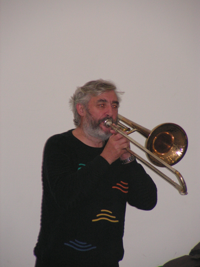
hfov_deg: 6.5
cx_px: 100
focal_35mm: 227
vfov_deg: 8.7
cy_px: 134
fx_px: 1749
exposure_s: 1/200
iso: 200
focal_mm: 37.9
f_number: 3.3
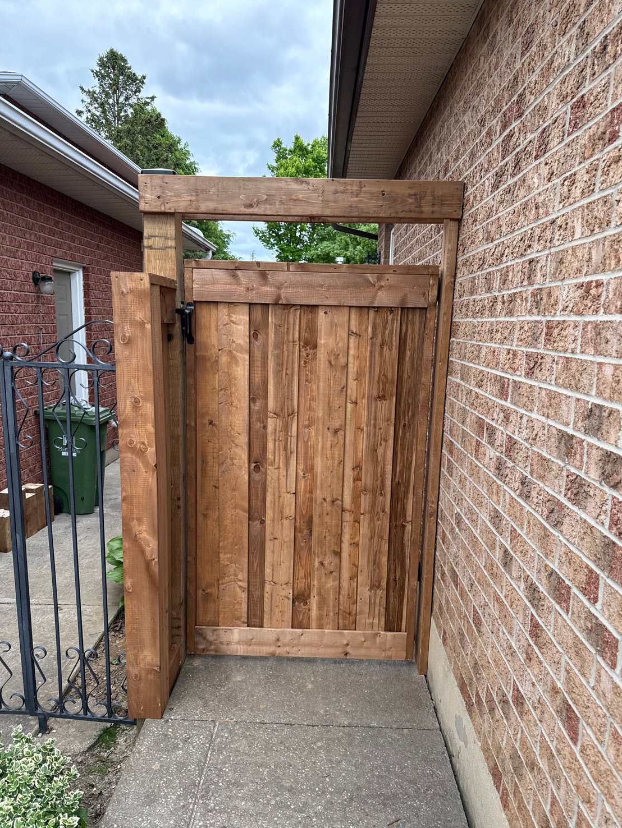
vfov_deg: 67.2
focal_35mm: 26
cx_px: 309
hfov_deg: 53.1
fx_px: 623
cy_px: 442
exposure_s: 1/421
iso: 100
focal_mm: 6.76
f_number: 1.78
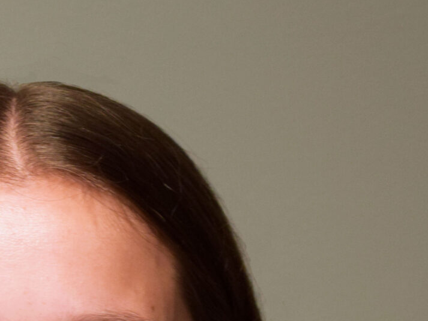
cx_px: 51
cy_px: 685
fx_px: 3521
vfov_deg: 5.1
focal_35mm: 285
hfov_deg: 6.9
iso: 900
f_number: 5.6
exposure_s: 1/30
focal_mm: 55
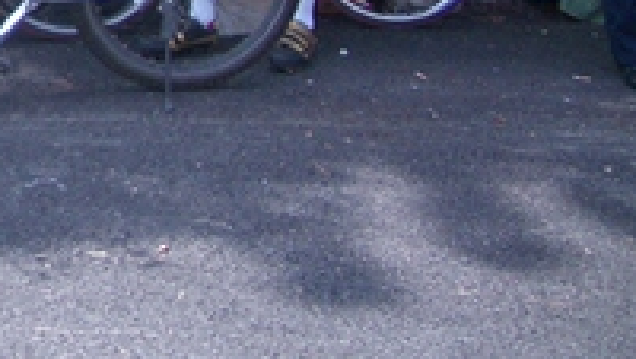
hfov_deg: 16.2
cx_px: -283
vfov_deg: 9.4
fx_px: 2060
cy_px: -308
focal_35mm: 122
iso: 50
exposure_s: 1/400
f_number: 2.6
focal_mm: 5.8
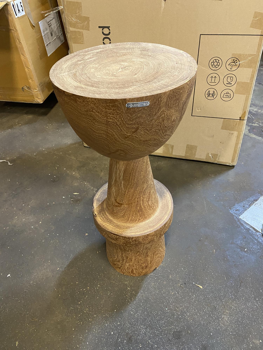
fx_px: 263
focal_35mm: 26
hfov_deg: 53.1
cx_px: 132
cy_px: 175
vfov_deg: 67.3
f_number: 1.8
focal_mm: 4.25
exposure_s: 1/50
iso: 500
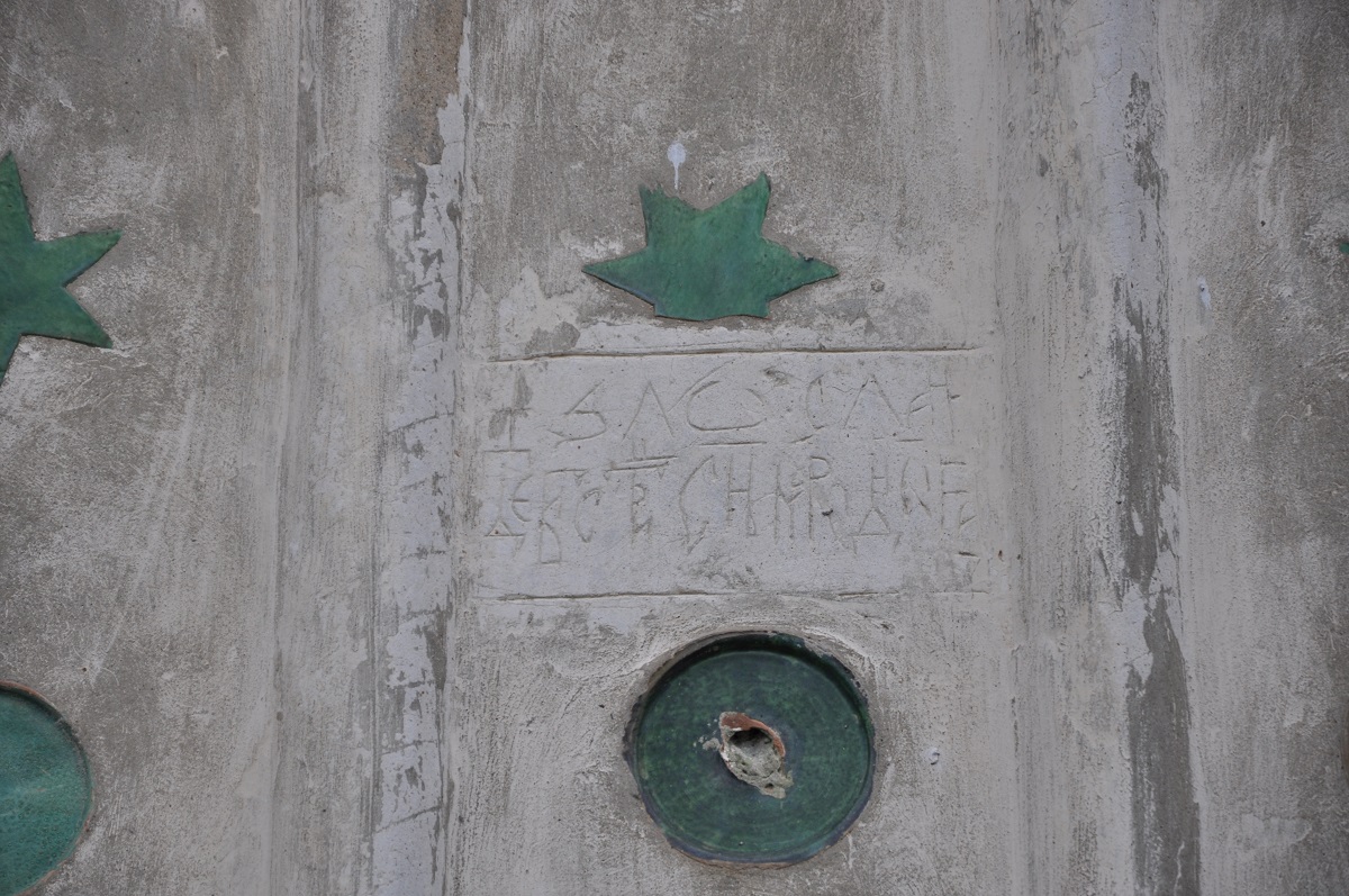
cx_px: 674
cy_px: 448
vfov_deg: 8.7
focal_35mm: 158
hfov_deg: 13.1
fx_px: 5895
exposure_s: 1/125
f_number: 5.6
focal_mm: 105
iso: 200
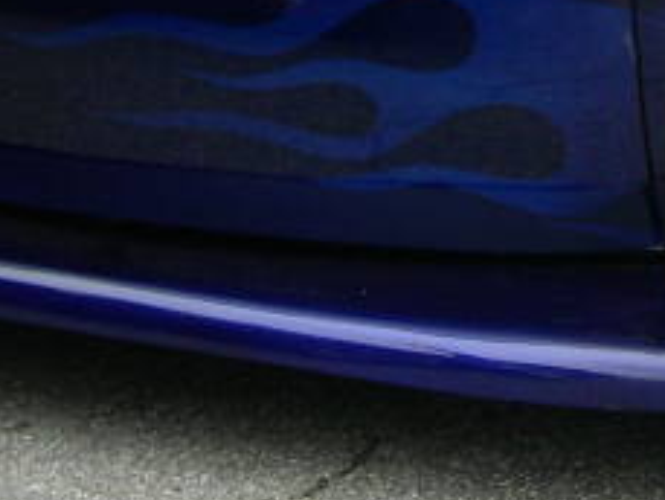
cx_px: 1109
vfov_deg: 8.5
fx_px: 3268
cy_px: -270
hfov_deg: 11.0
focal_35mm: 170
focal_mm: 8
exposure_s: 1/330
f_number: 2.8
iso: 100
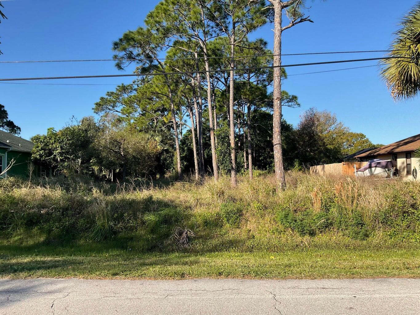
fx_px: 352
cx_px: 210
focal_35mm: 29
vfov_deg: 48.2
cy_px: 158
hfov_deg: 61.7
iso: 16
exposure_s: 1/1035
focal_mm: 3
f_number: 1.8
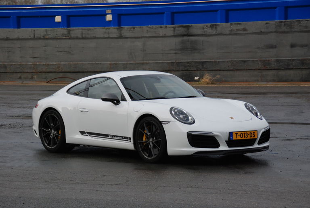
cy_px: 104
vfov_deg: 11.5
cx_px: 155
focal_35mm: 120
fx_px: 1035
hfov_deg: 17.0
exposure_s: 1/1250
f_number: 5.6
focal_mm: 80
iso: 800
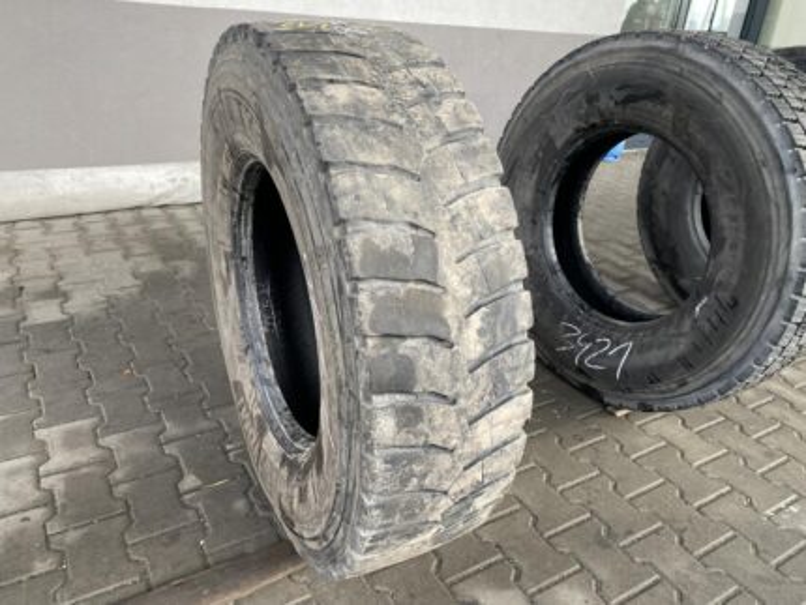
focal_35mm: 26
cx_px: 403
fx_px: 606
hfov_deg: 67.3
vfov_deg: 53.1
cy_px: 302
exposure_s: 1/121
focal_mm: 4.25
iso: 100
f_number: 1.8
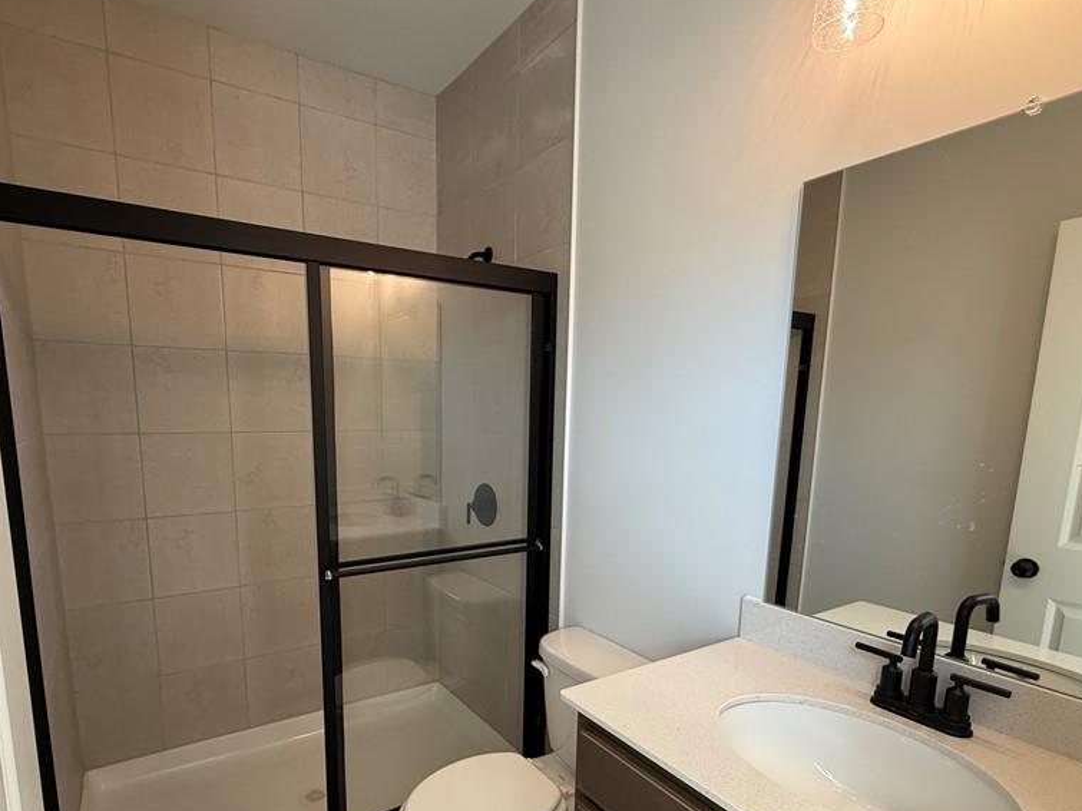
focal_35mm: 19
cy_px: 506
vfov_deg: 67.6
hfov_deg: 84.3
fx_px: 594
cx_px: 480
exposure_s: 1/120
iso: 250
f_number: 2.2
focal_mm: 2.22
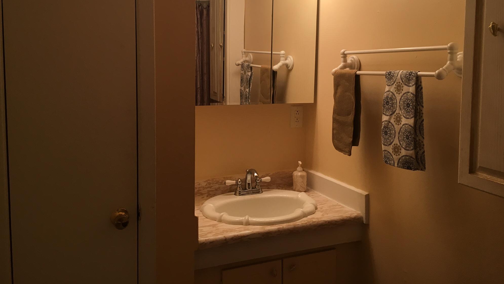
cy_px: 94
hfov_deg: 61.0
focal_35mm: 32
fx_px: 428
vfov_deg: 36.3
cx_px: 251
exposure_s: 1/30
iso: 25
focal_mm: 4.15
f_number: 2.2
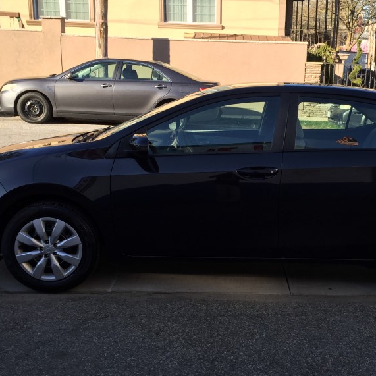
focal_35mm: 46
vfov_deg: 36.8
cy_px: 194
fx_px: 565
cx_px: 246
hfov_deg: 36.5
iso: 32
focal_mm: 4.15
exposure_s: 1/618
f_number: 2.2
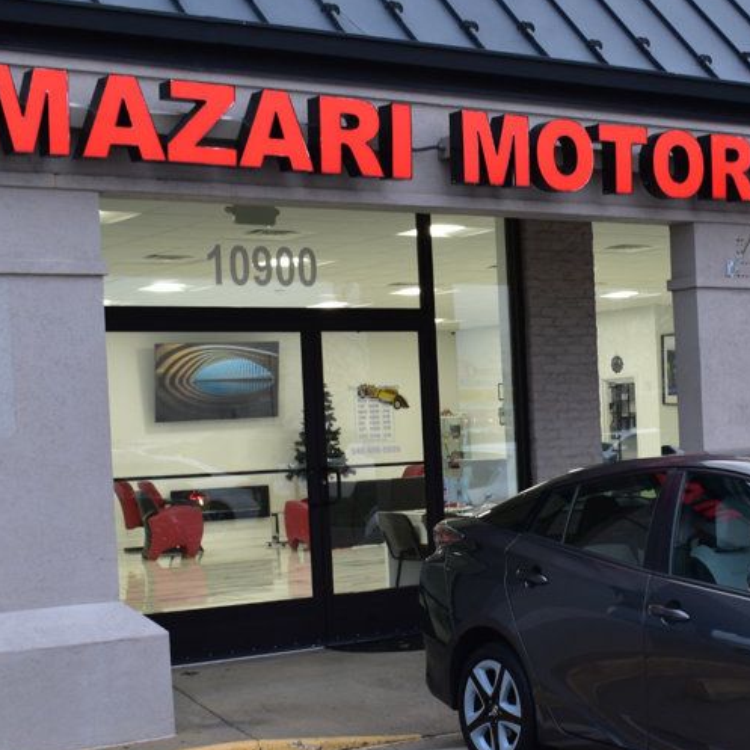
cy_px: 483
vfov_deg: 24.3
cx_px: 613
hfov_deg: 23.9
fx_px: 1737
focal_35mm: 71
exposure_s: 1/30
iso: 400
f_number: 7.1
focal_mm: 27
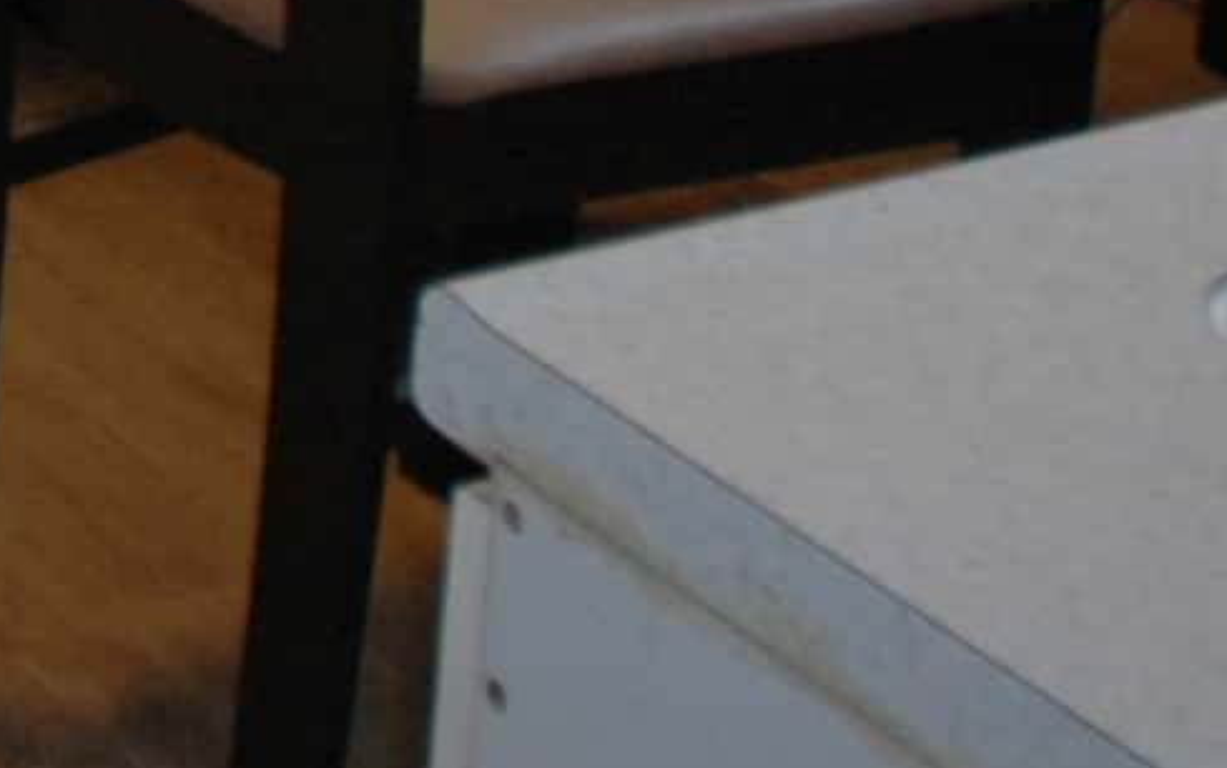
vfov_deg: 7.1
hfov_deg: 10.9
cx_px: -1460
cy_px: -1403
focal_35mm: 169
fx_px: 5653
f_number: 3.5
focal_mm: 18
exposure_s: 1/60
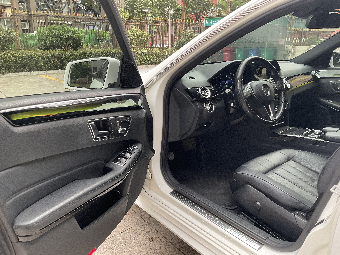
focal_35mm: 29
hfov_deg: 61.7
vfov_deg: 48.2
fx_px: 285
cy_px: 128
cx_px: 170
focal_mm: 3
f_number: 1.8
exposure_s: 1/86
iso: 64
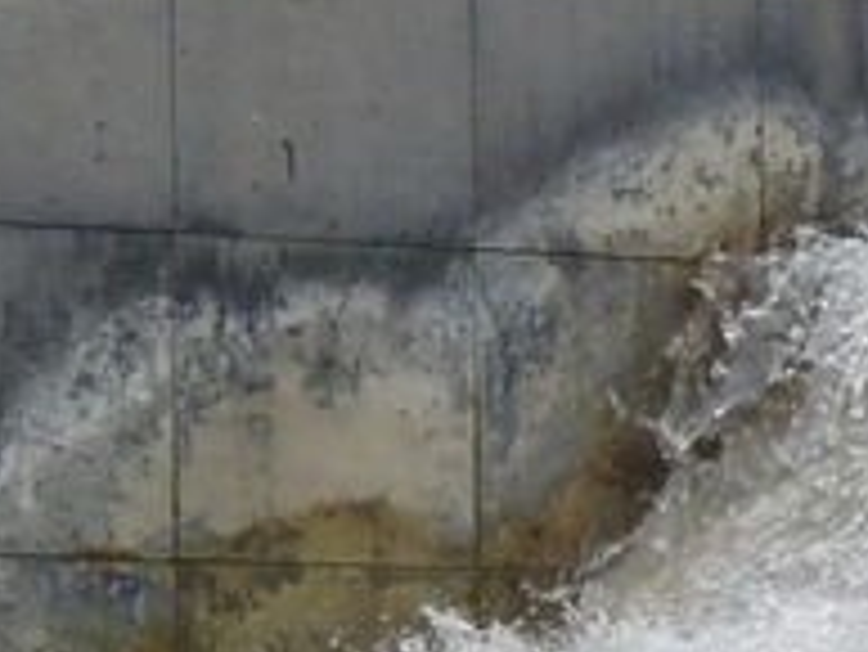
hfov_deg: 9.3
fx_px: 5319
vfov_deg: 6.9
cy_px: 949
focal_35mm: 212
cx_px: 396
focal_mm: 7.1
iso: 160
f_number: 3.6
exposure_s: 1/250
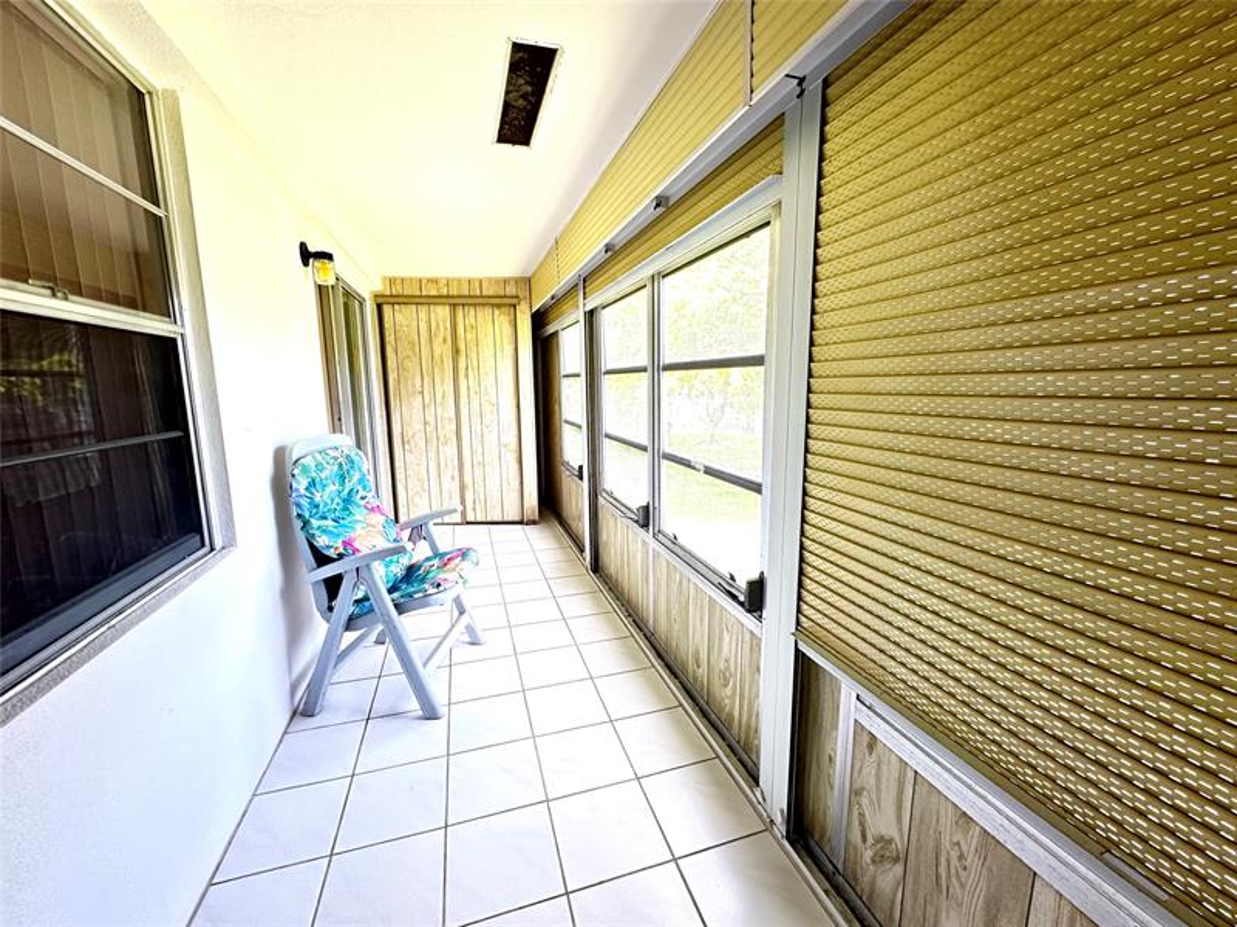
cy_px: 464
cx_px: 618
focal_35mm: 14
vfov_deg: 85.7
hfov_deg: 102.1
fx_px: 500
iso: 250
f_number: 2.2
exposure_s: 1/99
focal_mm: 2.22
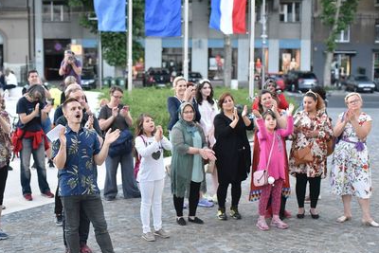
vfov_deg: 22.6
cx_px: 177
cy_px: 142
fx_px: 632
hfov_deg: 33.4
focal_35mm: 60
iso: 4000
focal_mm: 50
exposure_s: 1/2500
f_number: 2.8
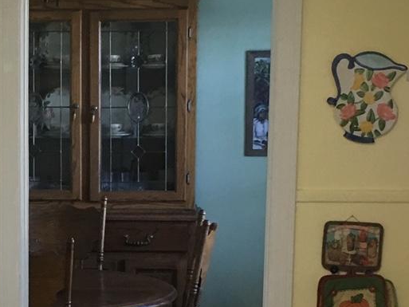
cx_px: 28
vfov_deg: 12.8
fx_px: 1347
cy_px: 306
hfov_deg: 17.0
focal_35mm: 114
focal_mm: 4.15
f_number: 2.2
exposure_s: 1/30
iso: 80
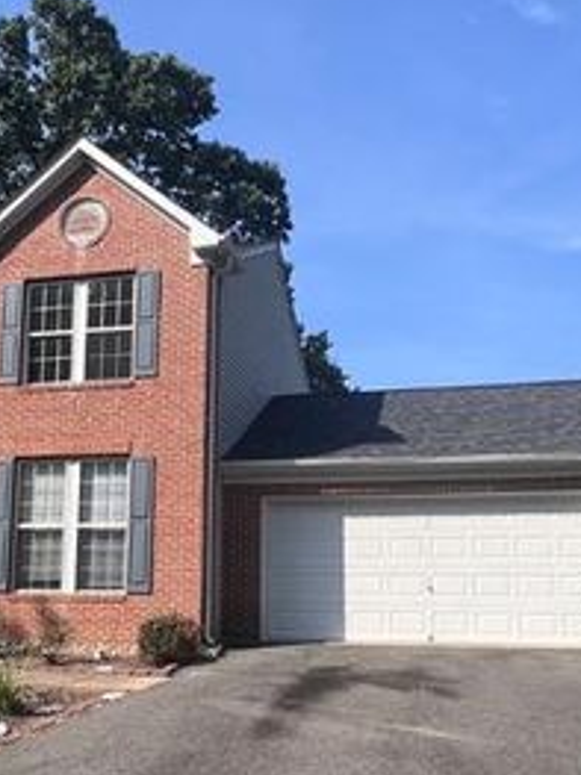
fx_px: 739
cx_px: 254
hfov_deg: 42.8
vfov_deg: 55.0
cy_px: 464
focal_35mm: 33
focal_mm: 1.57
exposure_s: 1/1376
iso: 32
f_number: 1.8
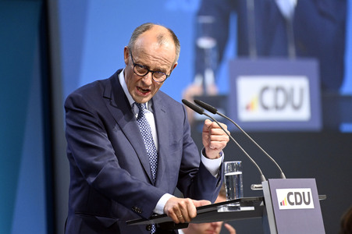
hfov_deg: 4.5
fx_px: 4494
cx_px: 176
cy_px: 117
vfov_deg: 3.0
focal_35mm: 460
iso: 8000
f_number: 5.6
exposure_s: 1/500
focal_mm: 460
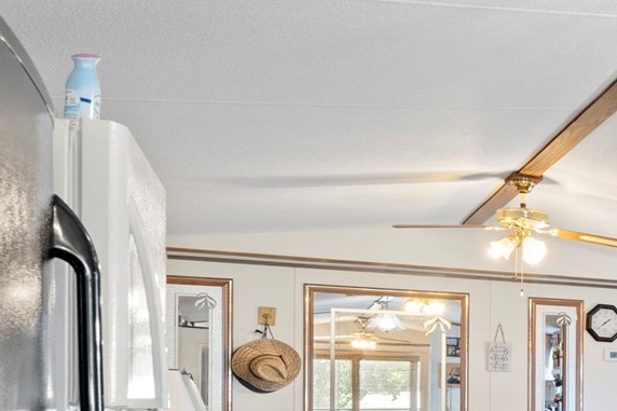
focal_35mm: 57
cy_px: 404
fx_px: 977
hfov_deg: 25.5
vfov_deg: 22.9
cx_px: 944
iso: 250
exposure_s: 1
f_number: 9
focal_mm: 16
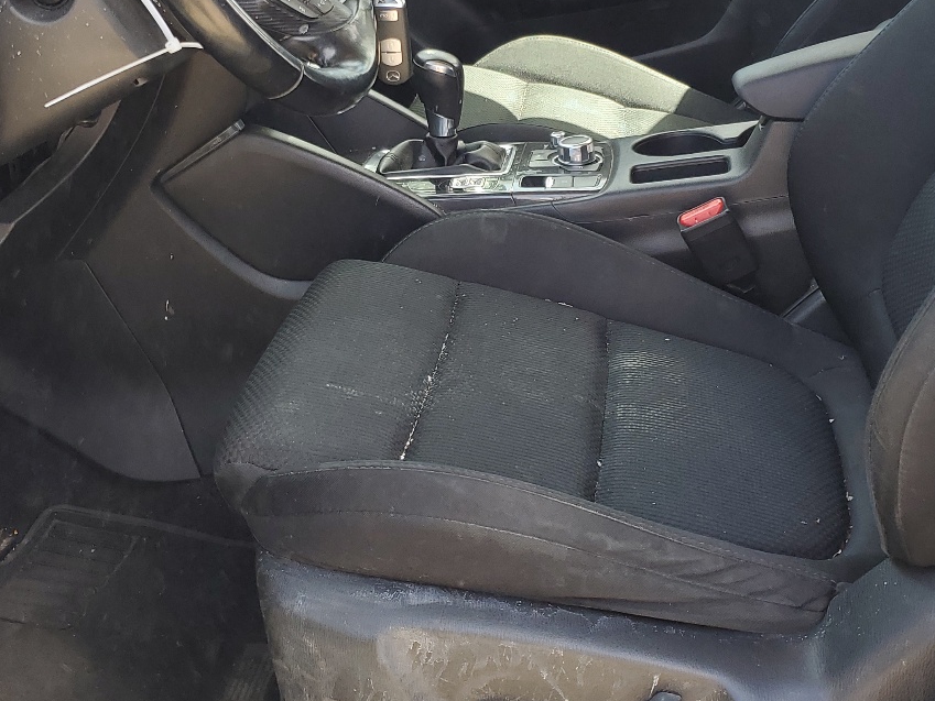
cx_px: 432
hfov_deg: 38.9
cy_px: 224
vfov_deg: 29.4
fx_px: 1324
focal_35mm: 49
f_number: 1.5
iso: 50
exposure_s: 1/250
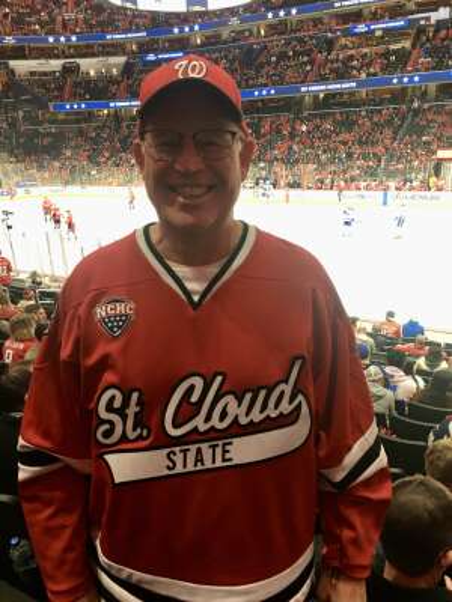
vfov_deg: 61.7
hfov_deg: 48.2
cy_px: 301
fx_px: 505
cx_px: 226
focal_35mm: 29
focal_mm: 4.15
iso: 40
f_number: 2.2
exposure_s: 1/15
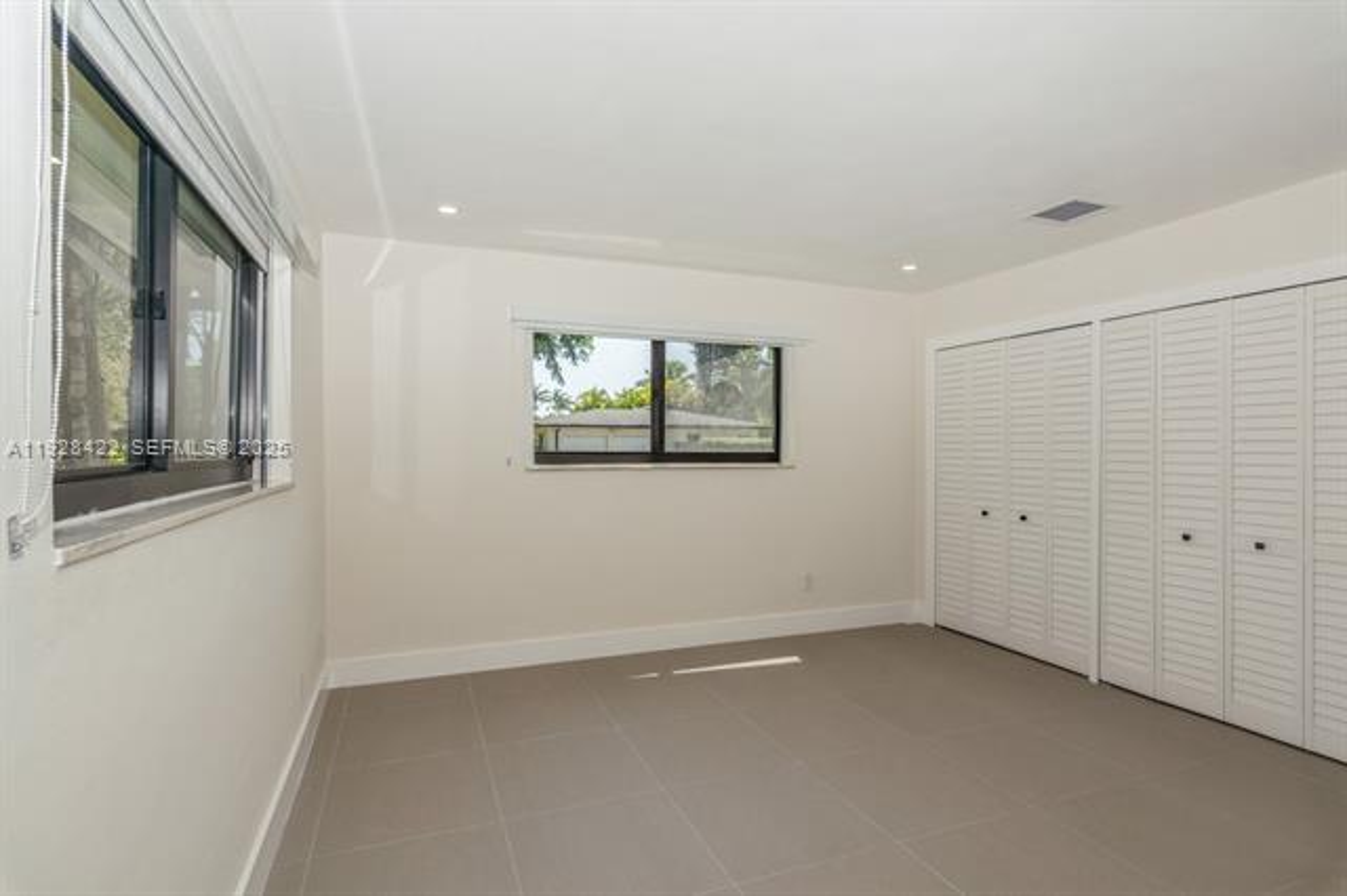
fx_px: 636
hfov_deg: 93.3
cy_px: 448
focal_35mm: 17
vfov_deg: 70.4
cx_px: 674
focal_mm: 17
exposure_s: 1/250
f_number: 9
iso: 200
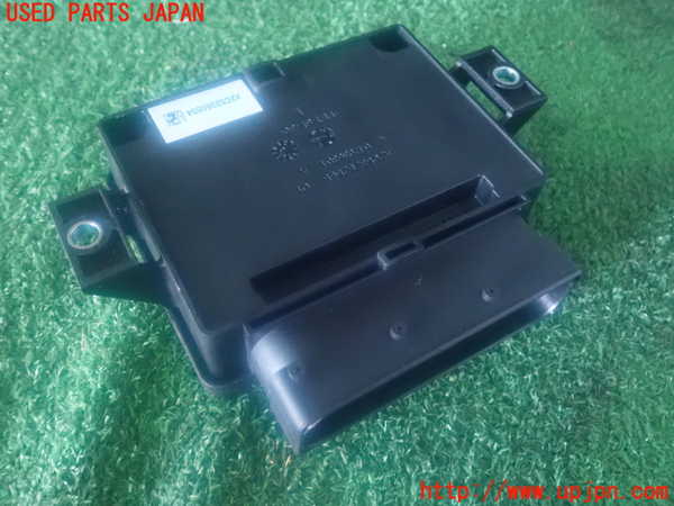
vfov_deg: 46.8
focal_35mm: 30
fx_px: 584
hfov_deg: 60.0
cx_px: 337
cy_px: 253
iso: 1600
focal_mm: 5.5
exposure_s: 1/20
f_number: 2.3
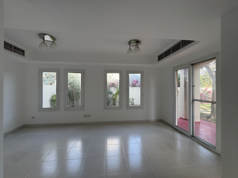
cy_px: 89
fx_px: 96
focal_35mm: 14
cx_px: 119
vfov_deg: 85.7
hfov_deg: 102.1
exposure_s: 1/110
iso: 40
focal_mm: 2.22
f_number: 2.2
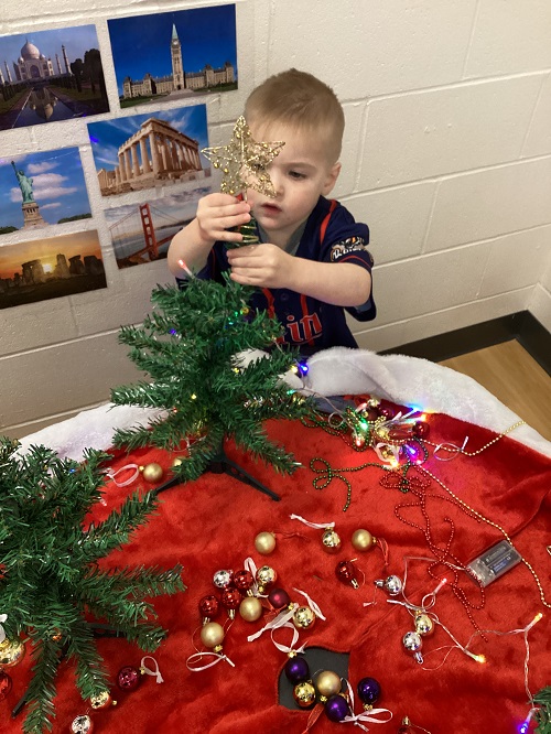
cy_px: 367
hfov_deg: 45.5
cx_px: 276
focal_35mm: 31
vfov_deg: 58.3
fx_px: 658
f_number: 2.4
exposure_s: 1/60
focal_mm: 3.3
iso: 320
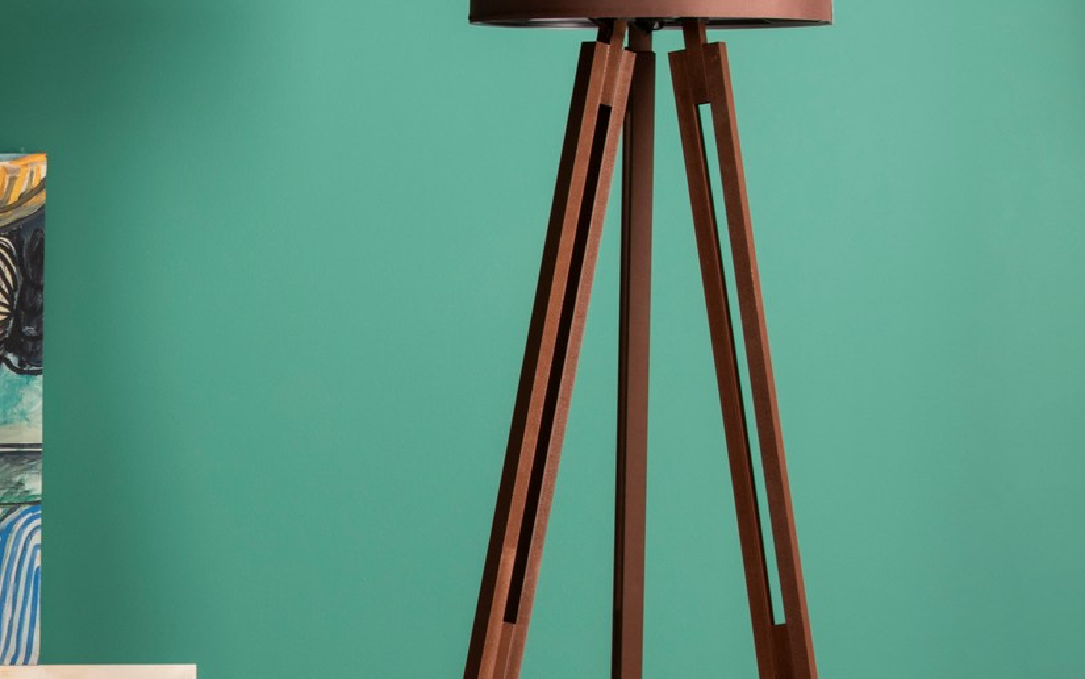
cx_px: -217
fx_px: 5117
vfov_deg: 7.6
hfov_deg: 11.8
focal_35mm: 173
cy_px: 666
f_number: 7.1
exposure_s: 1/160
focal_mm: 70
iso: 160
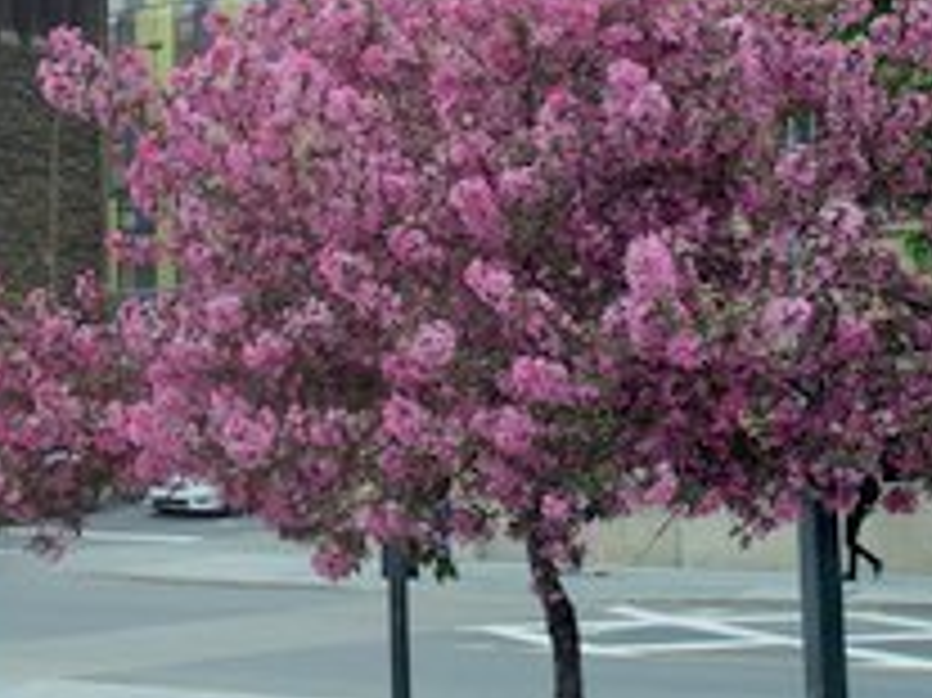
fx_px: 2368
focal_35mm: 88
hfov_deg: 22.2
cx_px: 311
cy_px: 32
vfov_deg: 16.5
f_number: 2.8
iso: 125
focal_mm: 8.1
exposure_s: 1/80
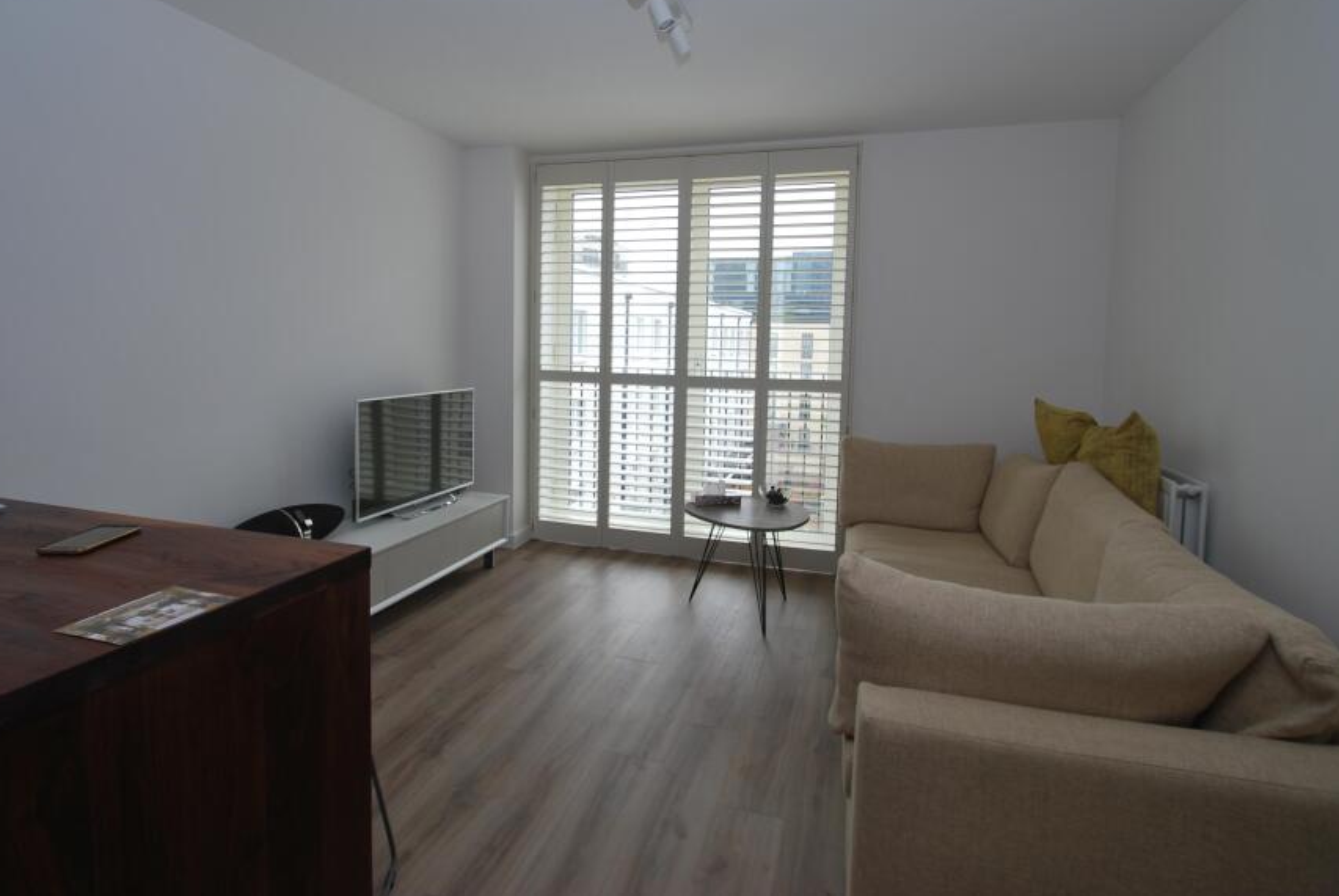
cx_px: 628
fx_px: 670
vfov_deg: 67.0
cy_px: 363
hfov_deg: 89.8
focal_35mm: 18
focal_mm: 10
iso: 125
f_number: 5.6
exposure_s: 1/125
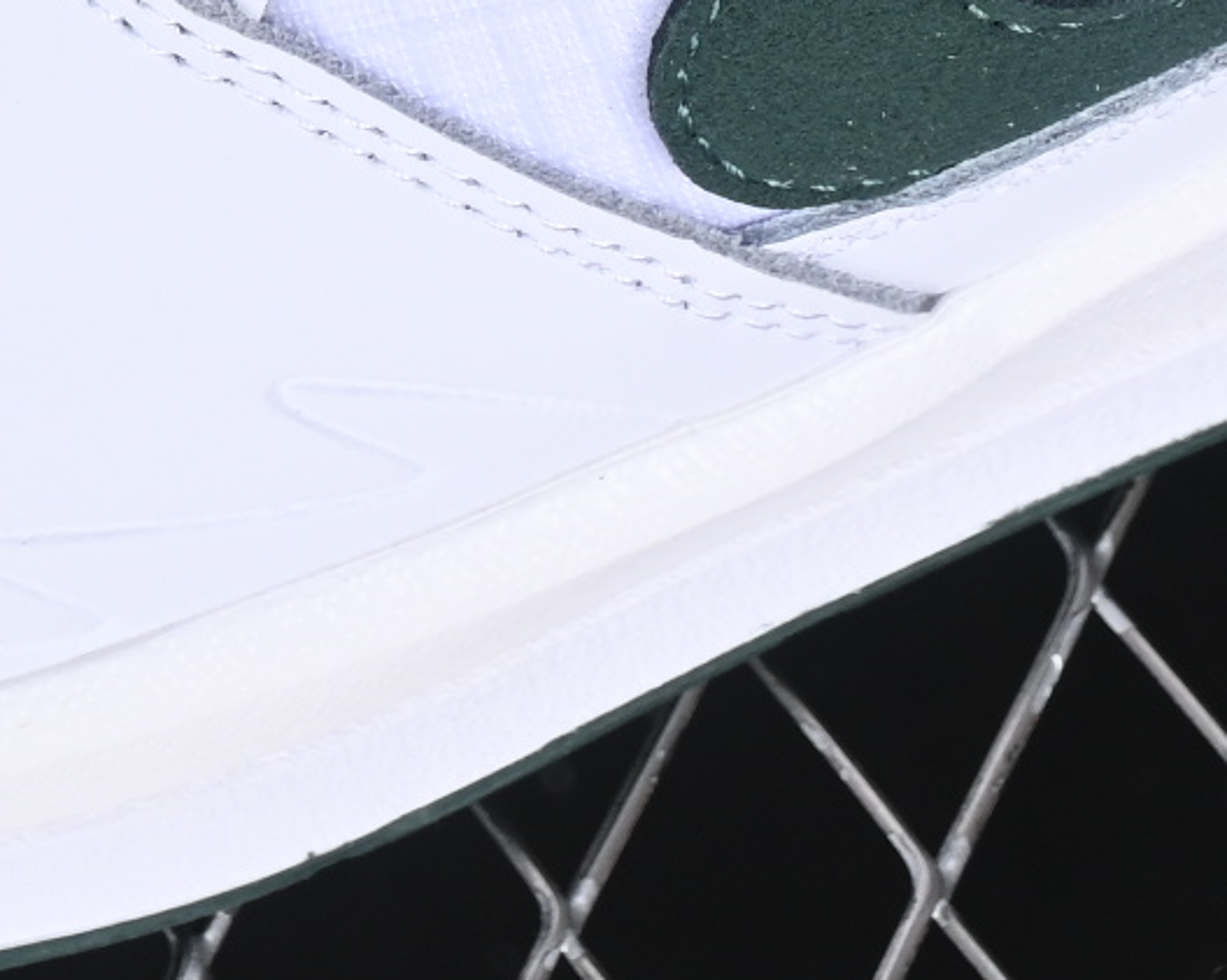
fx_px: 13501
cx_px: 221
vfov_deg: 4.1
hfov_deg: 5.2
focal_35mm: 372
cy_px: -1054
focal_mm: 50
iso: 160
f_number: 8
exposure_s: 1/80
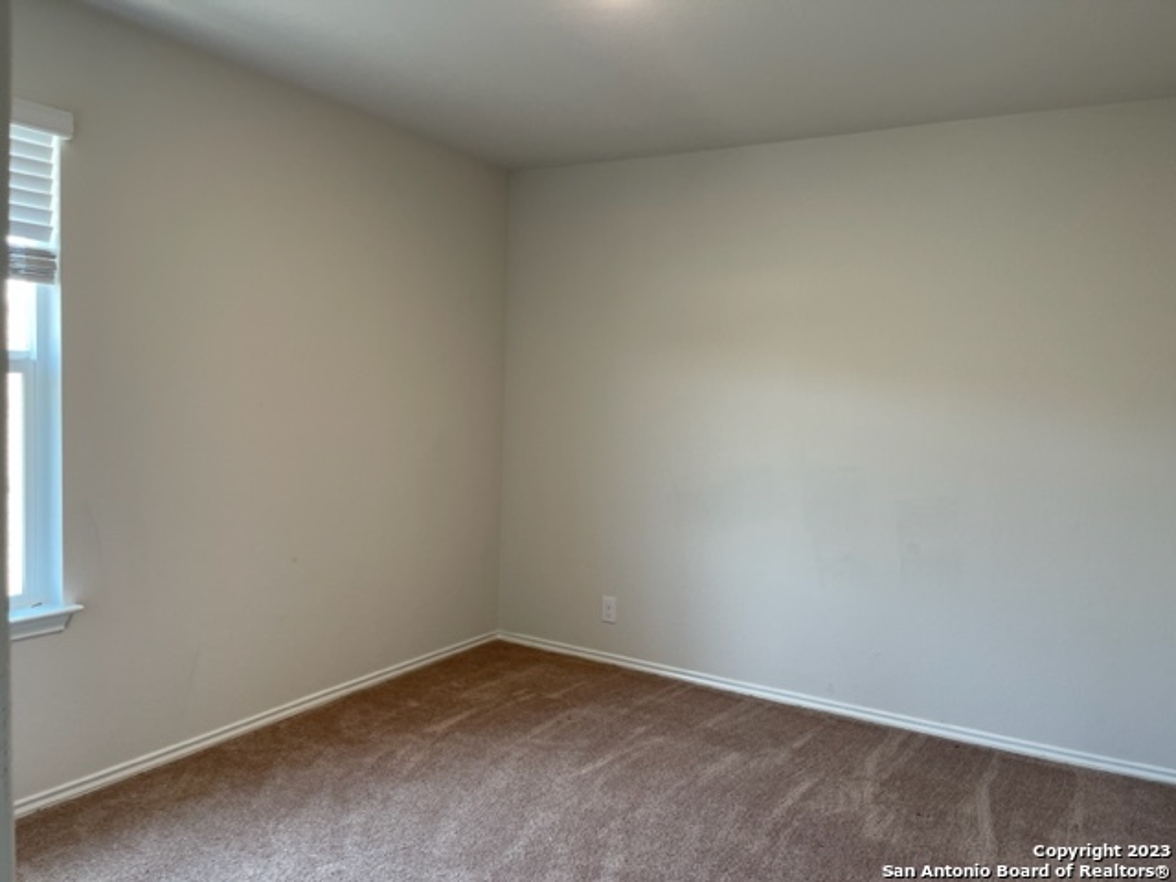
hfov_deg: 67.3
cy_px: 441
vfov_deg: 53.1
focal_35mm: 26
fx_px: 883
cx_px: 588
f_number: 1.6
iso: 80
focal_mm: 5.1
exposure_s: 1/60
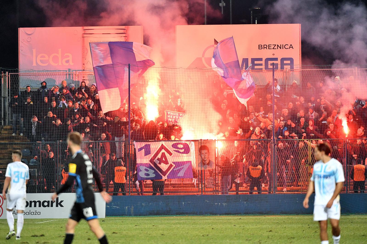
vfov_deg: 4.6
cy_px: 122
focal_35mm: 300
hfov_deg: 6.9
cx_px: 184
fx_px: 3058
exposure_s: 1/640
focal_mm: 300
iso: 5000
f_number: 5
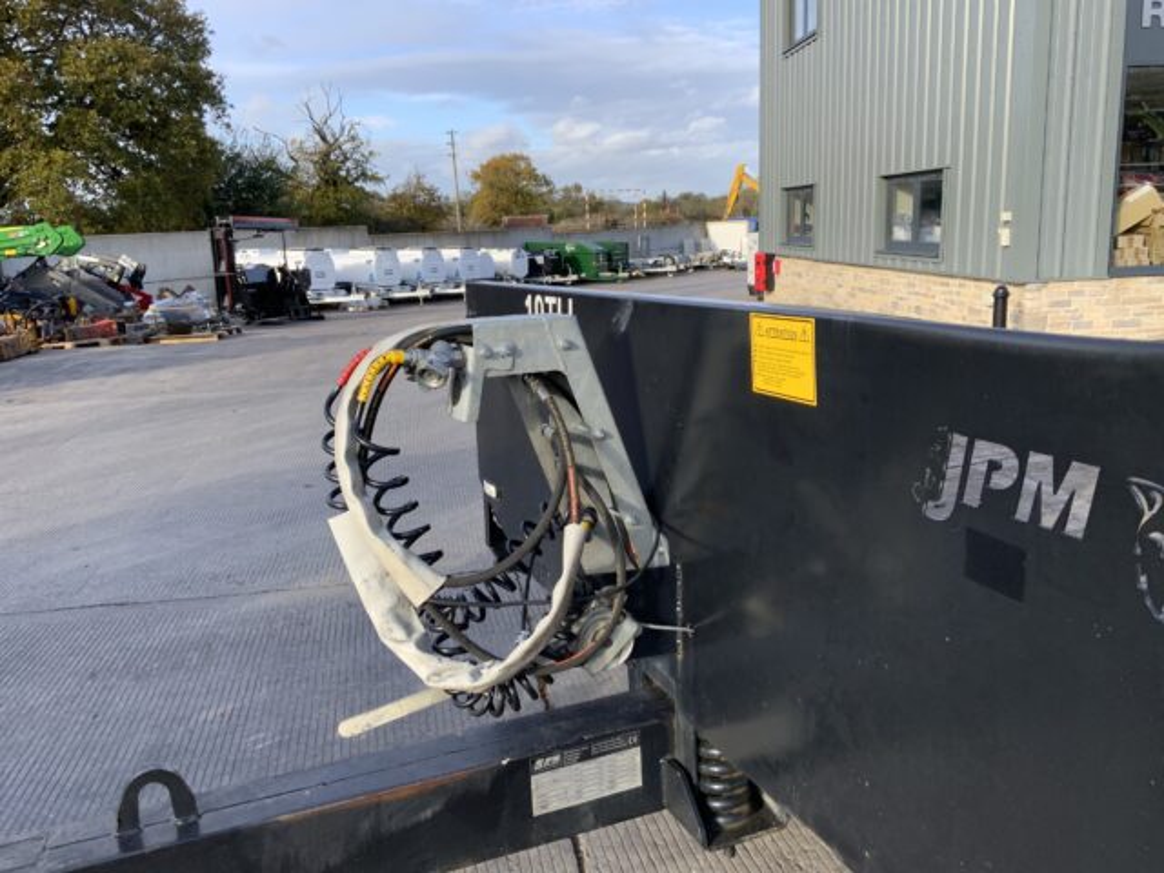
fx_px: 975
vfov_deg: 48.2
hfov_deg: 61.7
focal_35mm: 29
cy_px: 436
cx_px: 582
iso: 16
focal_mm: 3
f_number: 1.8
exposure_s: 1/500
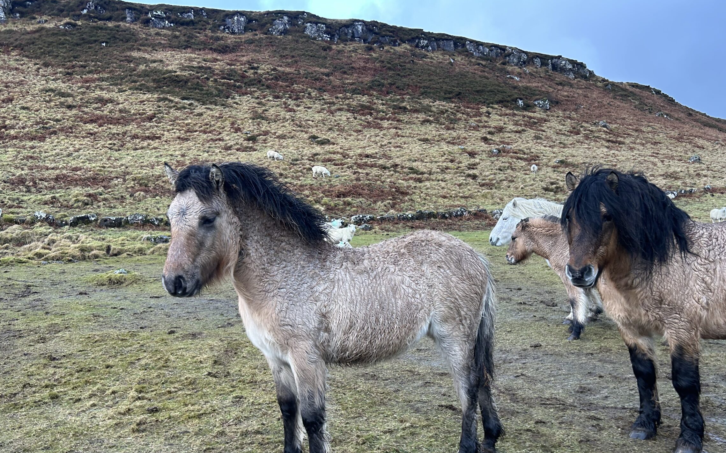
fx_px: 613
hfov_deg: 61.2
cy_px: 298
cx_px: 372
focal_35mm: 31
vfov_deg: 40.1
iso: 64
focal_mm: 5.7
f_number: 1.5
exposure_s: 1/121
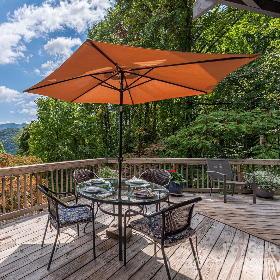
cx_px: 80
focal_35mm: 18
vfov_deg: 80.7
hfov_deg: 76.4
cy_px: 140
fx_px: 165
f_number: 7.1
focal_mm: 14
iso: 320
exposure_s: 1/1600
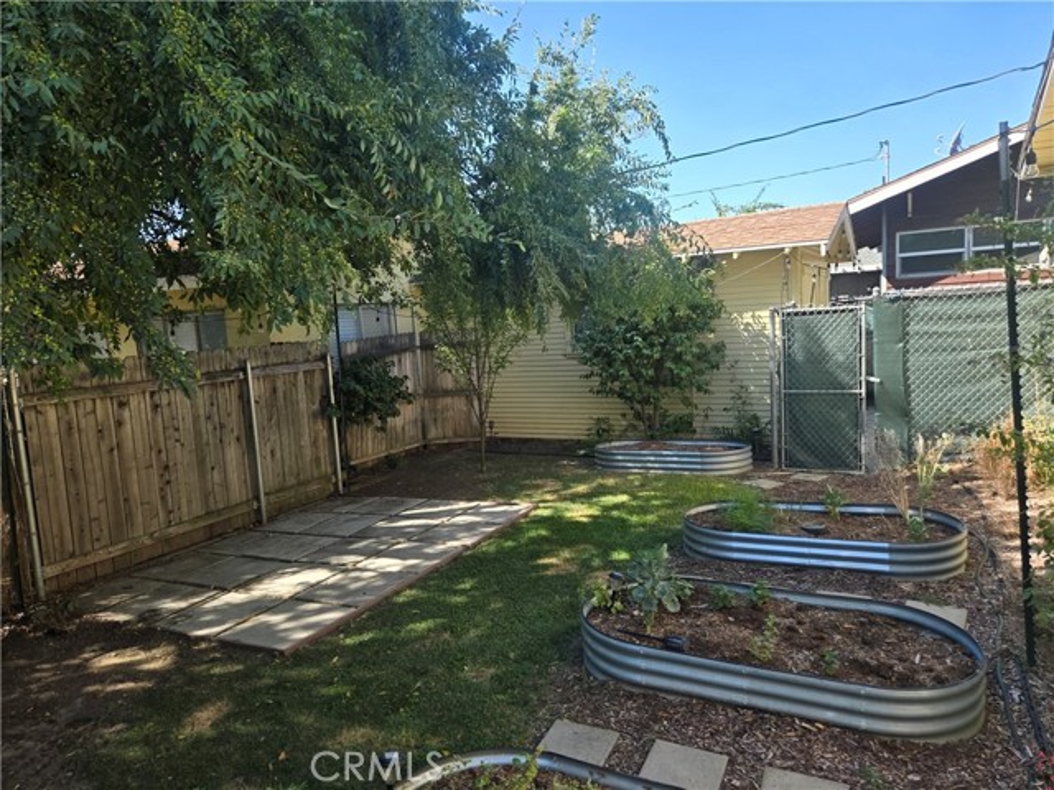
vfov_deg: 58.9
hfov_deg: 73.9
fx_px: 700
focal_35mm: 23
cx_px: 527
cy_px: 395
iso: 80
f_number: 1.8
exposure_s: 1/1013
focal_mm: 5.4
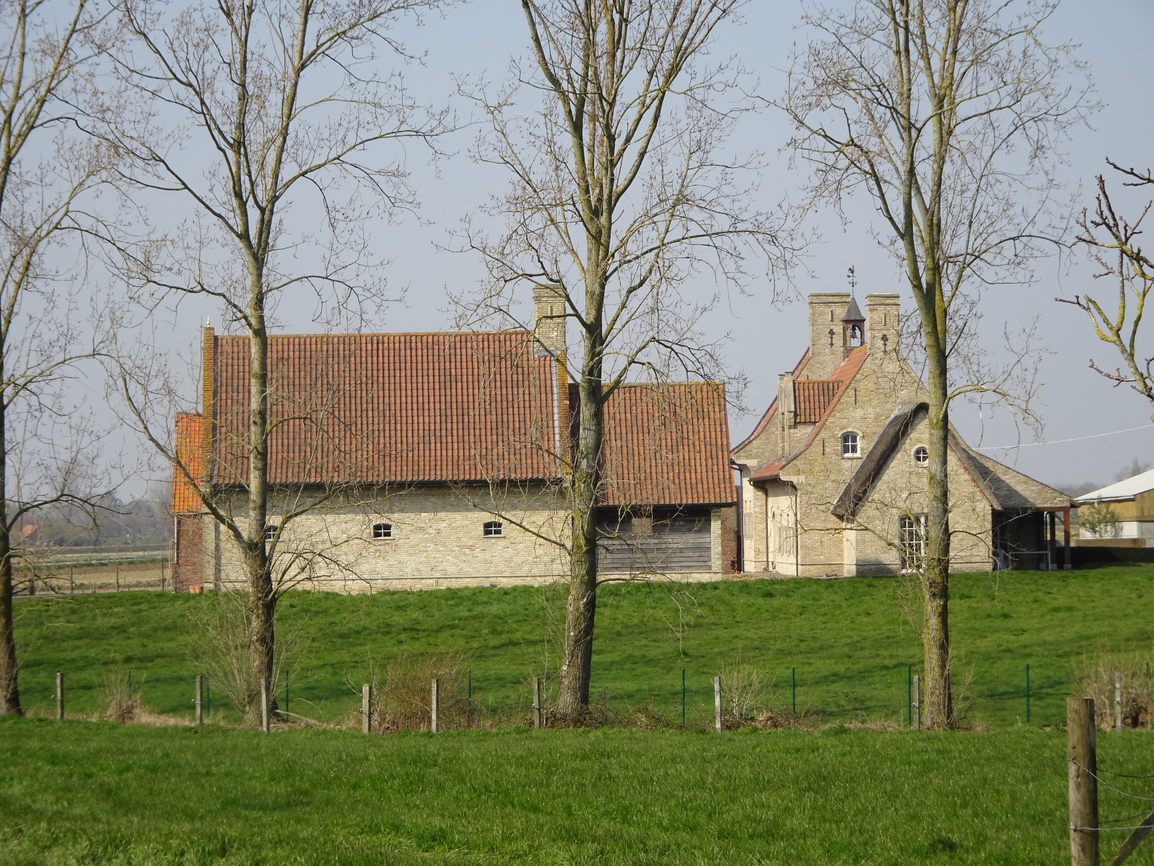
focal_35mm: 123
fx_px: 4100
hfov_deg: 16.0
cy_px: 433
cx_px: 577
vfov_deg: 12.0
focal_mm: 20.96
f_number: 5.6
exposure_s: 1/320
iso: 80
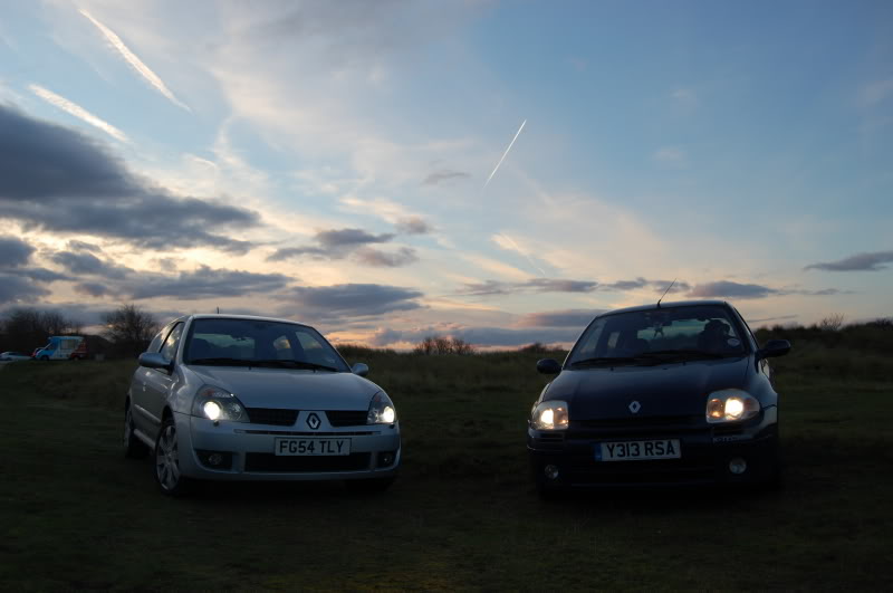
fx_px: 743
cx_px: 446
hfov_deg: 62.0
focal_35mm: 30
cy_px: 296
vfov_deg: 43.5
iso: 200
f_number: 6.3
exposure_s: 1/160
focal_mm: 20
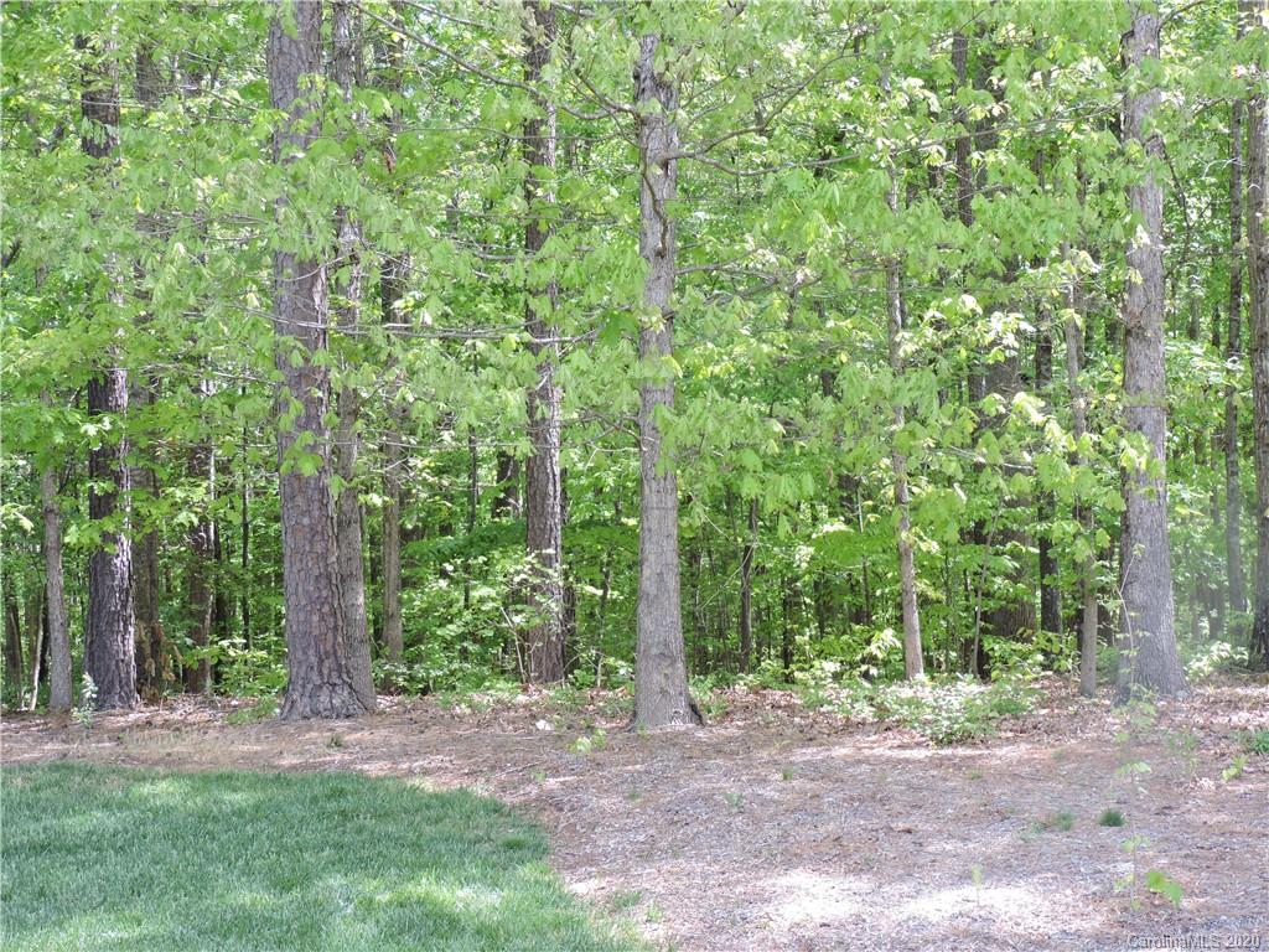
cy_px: 476
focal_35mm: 55
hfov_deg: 34.9
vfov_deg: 26.6
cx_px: 634
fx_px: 2016
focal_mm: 9.8
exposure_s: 1/60
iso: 100
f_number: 3.7
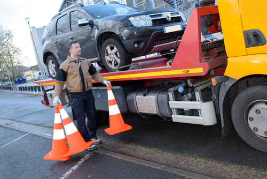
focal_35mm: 35
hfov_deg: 54.4
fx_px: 260
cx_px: 134
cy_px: 90
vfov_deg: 37.9
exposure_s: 1/80
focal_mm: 35
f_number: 4.5
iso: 200
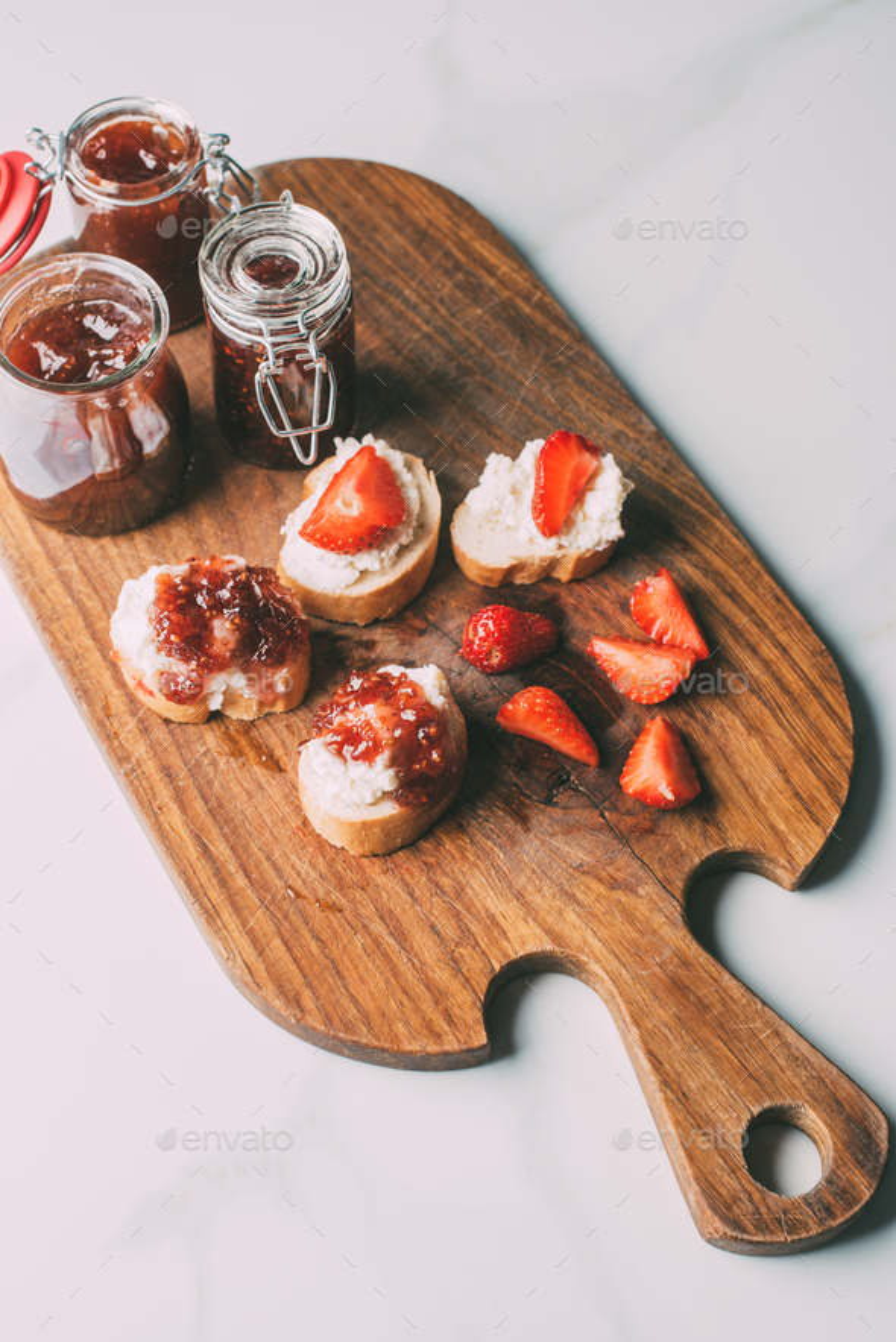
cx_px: 448
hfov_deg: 27.0
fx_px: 1865
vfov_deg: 39.6
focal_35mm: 50
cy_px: 671
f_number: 7.1
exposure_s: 1/160
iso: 100
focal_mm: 50
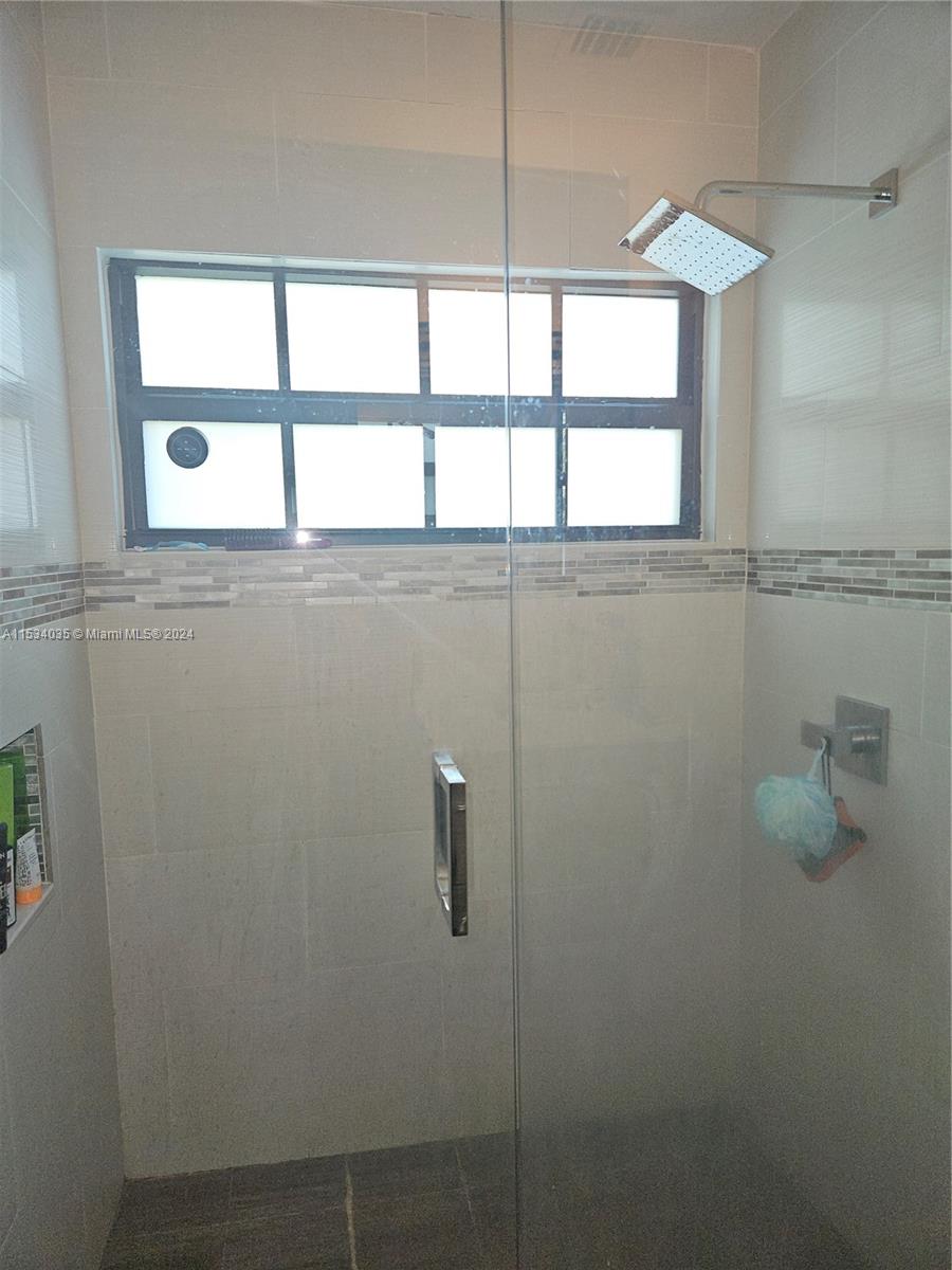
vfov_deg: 73.9
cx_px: 476
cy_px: 635
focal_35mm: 23
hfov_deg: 58.9
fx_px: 843
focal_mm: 5.4
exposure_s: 1/60
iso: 100
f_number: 1.8
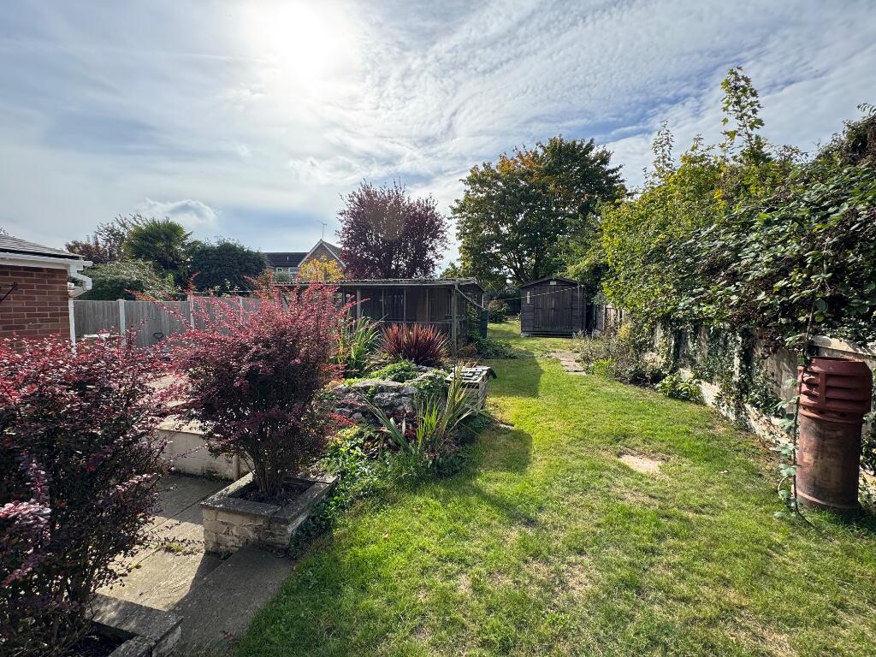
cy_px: 328
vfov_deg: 85.7
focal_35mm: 14
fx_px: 354
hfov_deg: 102.1
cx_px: 438
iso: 40
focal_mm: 2.22
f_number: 2.2
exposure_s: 1/840
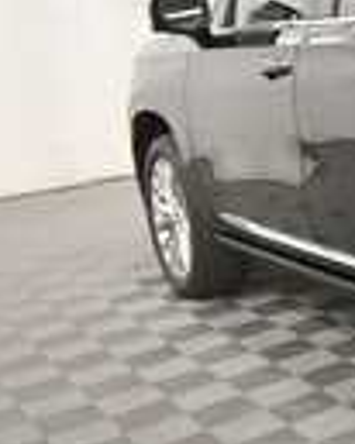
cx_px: 682
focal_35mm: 73
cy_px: 126
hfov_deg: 16.6
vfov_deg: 25.8
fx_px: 960
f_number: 5.3
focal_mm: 17
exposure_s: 1/125
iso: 1600
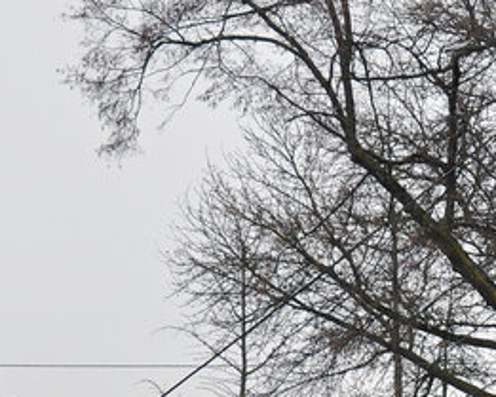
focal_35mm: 220
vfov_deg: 6.9
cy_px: 679
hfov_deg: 8.6
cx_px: 722
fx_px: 3231
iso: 250
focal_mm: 34
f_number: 5.6
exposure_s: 1/125
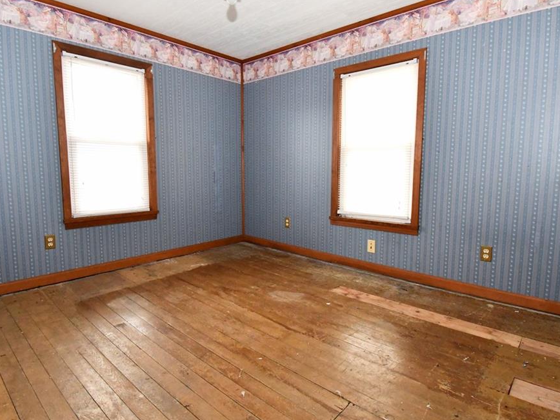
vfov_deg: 74.7
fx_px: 275
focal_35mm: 17
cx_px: 265
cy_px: 206
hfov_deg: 90.9
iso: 5000
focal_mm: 10
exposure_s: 1/100
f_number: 8
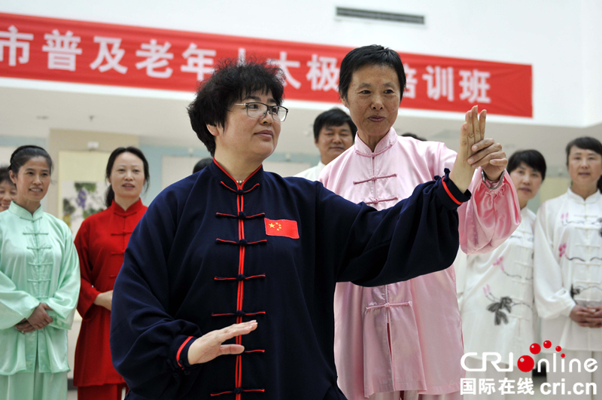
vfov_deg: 23.7
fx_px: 952
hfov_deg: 35.1
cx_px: 301
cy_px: 200
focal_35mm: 57
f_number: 2.8
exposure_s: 1/80
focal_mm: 38
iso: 280
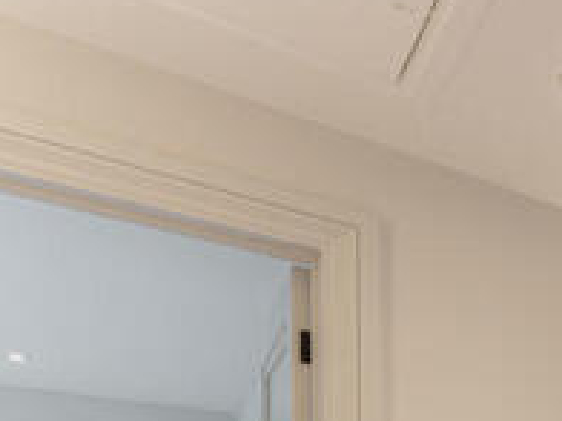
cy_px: 609
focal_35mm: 45
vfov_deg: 25.4
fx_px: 731
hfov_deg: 25.7
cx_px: 913
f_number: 5.6
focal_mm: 14
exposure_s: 1/40
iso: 200
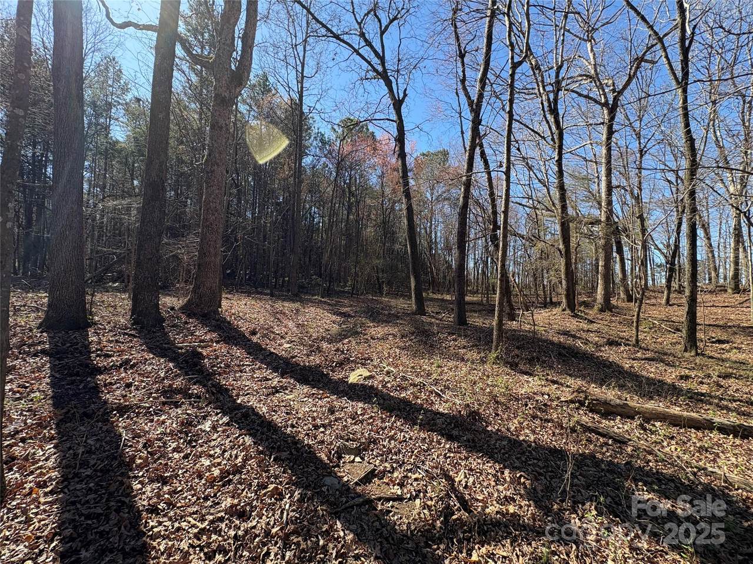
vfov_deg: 85.7
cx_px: 376
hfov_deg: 102.1
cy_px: 282
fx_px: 305
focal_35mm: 14
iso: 40
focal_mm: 2.22
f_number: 2.2
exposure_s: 1/399
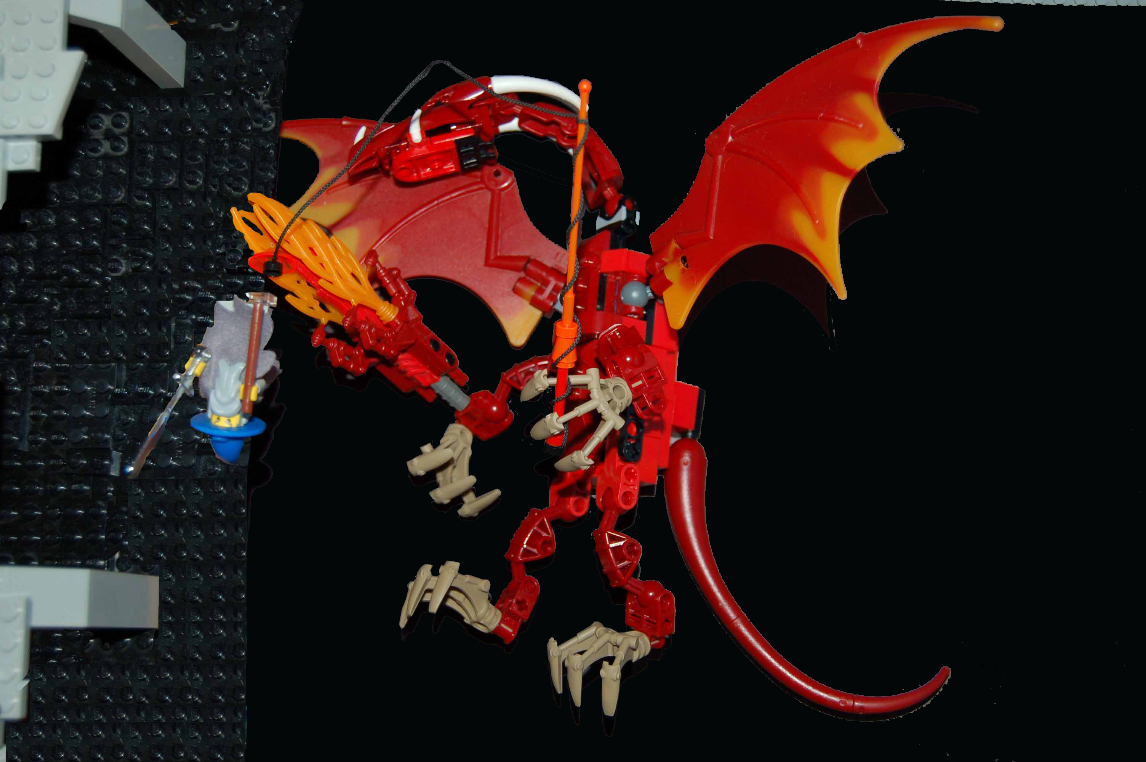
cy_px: 381
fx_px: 1479
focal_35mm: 46
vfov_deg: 28.9
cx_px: 573
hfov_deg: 42.4
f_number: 4.5
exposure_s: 1/60
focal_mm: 31
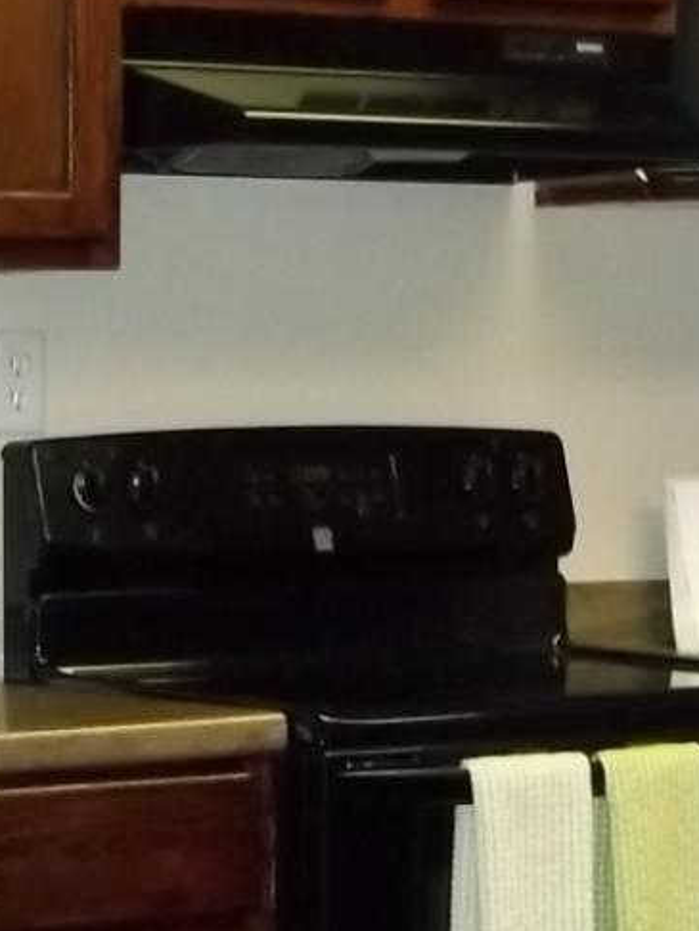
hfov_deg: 10.0
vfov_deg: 13.1
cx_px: 169
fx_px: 3981
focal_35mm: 148
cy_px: 969
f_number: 3.1
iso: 320
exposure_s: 1/30
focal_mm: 6.5
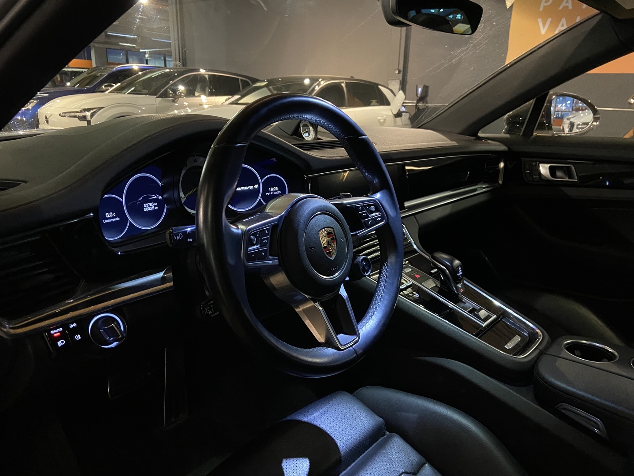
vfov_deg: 53.1
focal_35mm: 26
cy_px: 238
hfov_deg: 67.3
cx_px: 317
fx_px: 476
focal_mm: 4.25
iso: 640
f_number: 1.8
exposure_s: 1/25
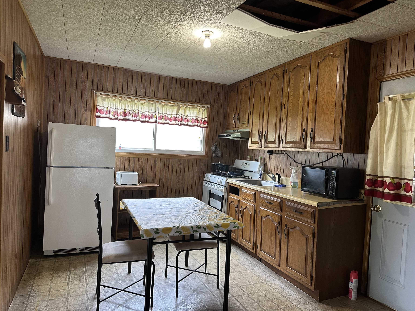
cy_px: 156
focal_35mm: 24
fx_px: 288
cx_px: 208
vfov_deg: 56.8
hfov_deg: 71.6
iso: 160
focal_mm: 6.86
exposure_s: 1/60
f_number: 1.78
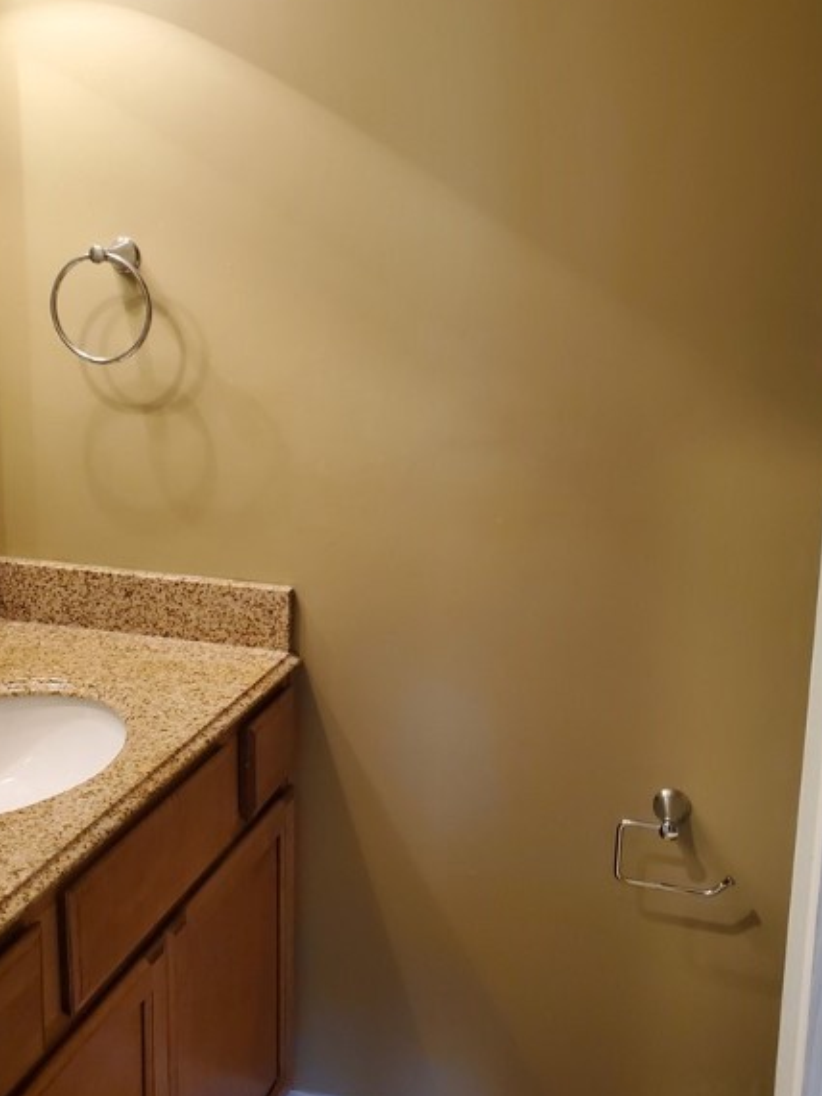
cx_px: 386
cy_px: 493
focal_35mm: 35
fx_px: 1109
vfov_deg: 52.5
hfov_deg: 40.7
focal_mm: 4.3
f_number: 2.4
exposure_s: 1/39
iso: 320
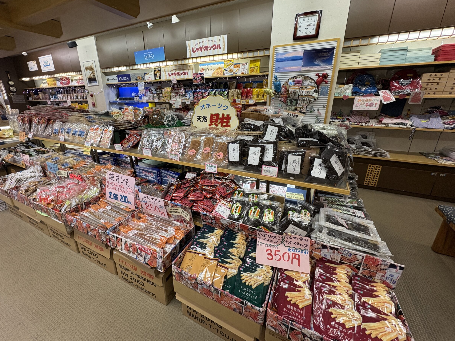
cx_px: 214
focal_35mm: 15
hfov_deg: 98.1
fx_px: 197
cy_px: 159
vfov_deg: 81.6
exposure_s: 1/100
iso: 200
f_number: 2.2
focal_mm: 2.22
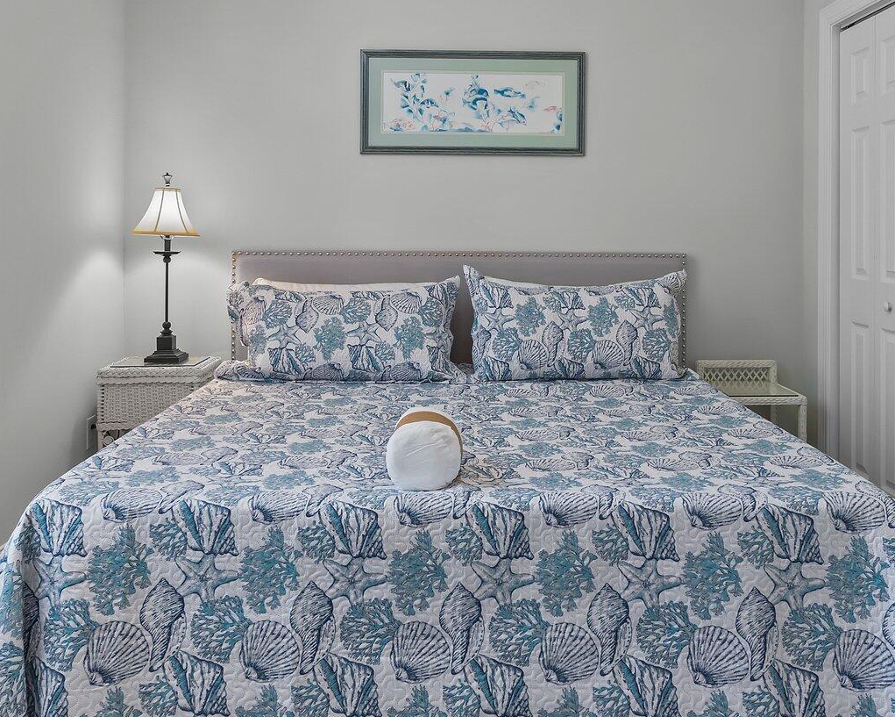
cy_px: 256
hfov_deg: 55.6
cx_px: 472
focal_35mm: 32
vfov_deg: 45.3
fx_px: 848
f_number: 6.3
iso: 1000
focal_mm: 17
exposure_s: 1/13
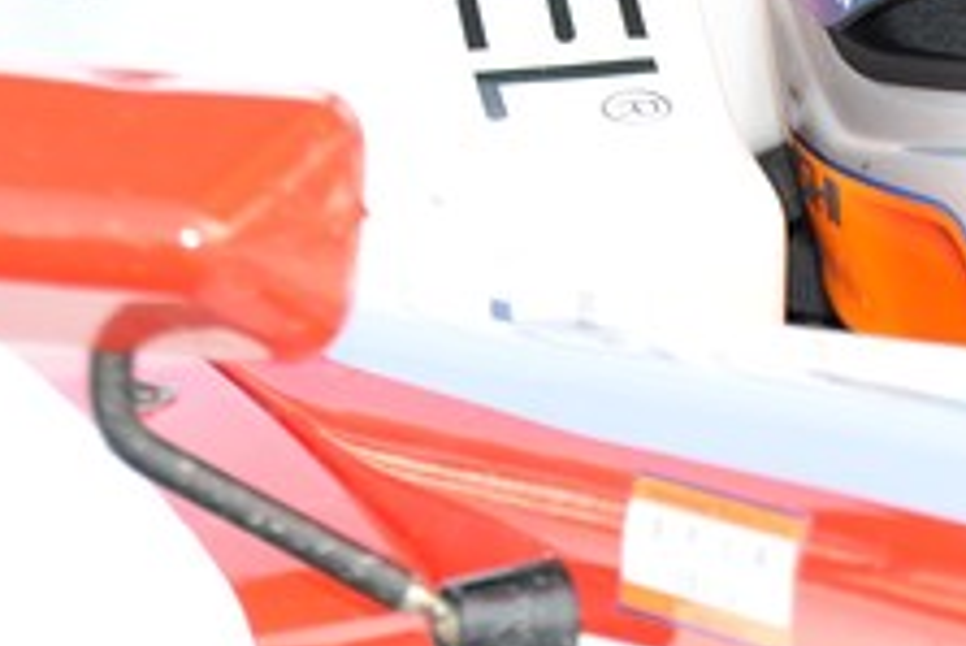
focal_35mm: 646
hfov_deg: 3.2
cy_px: 290
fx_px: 17345
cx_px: 1152
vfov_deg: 2.1
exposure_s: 1/250
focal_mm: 200
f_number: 9.5
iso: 800
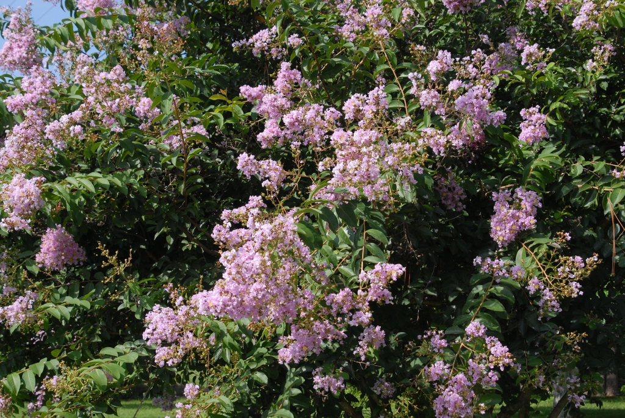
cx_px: 312
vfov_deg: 18.2
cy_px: 209
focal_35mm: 75
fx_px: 1303
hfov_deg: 27.0
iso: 400
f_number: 10
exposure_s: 1/350
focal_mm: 50
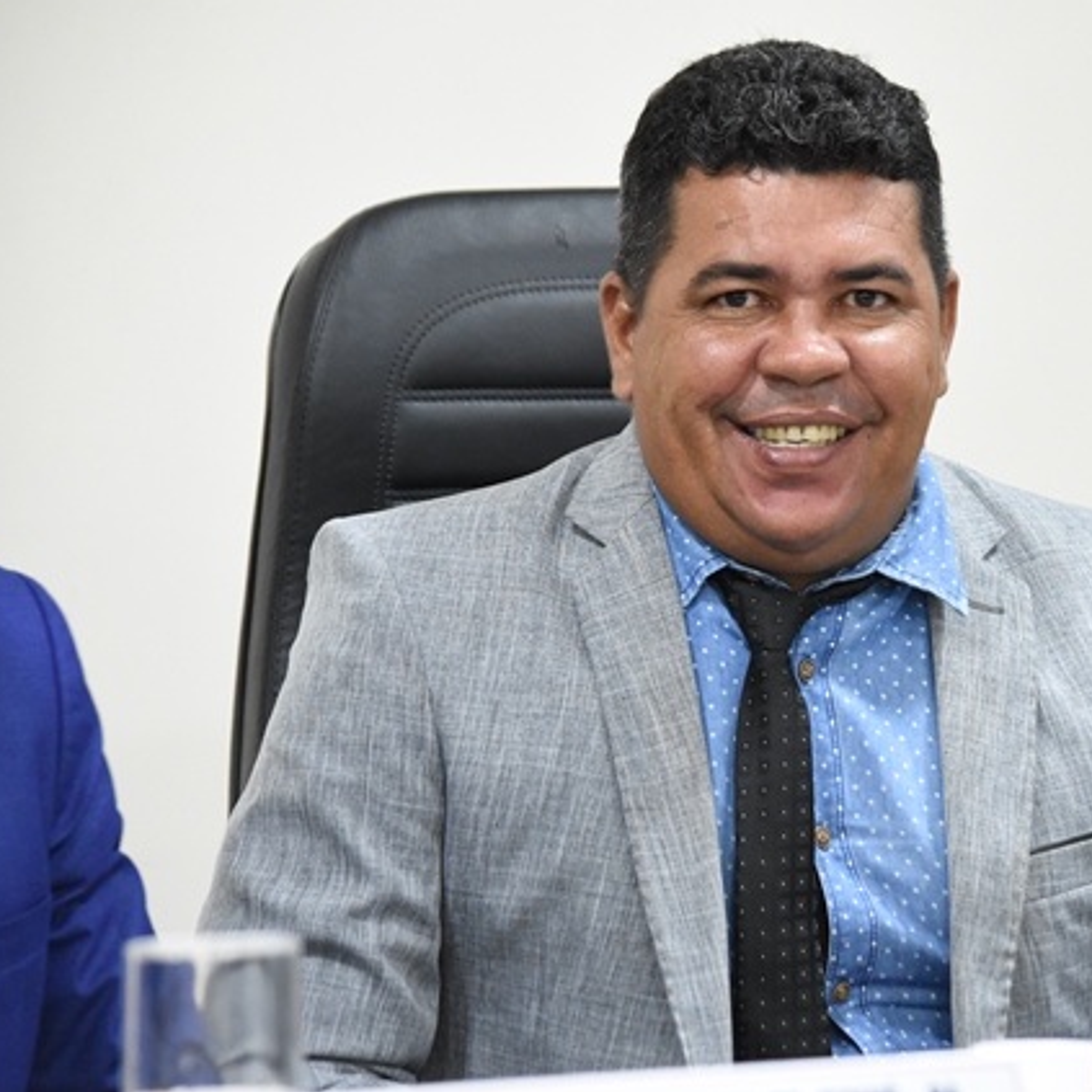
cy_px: 543
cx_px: 790
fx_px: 7566
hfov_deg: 8.2
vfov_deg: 8.3
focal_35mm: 212
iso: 4000
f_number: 5
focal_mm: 110
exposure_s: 1/60
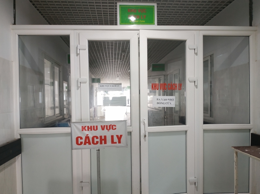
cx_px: 130
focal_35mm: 24
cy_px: 97
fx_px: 180
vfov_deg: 56.8
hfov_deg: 71.6
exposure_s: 1/20
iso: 400
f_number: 1.9
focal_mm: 3.94
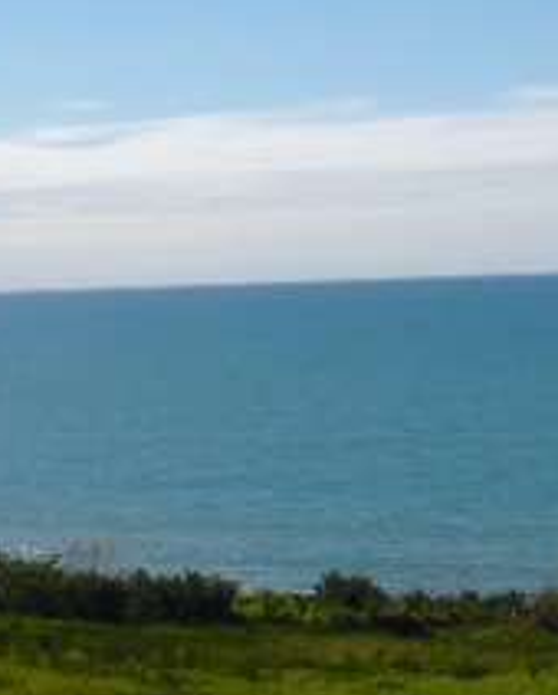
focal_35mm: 103
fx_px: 2123
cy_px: 223
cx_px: 483
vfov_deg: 18.6
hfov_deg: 14.8
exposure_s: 1/500
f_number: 8
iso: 100
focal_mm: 5.8
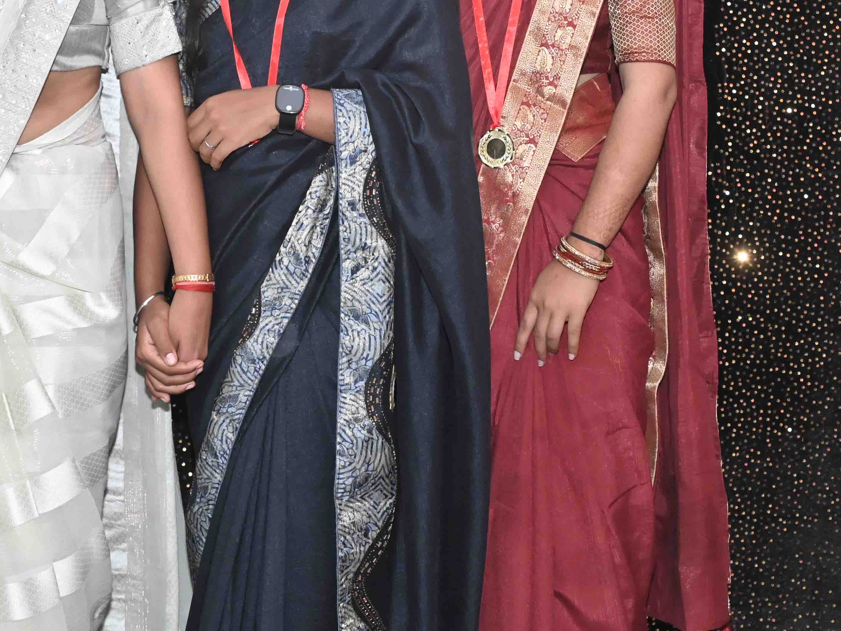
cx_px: 59
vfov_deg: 16.5
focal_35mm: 88
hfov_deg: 21.7
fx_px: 2138
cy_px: 47
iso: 2500
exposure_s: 1/160
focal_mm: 43
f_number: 7.1
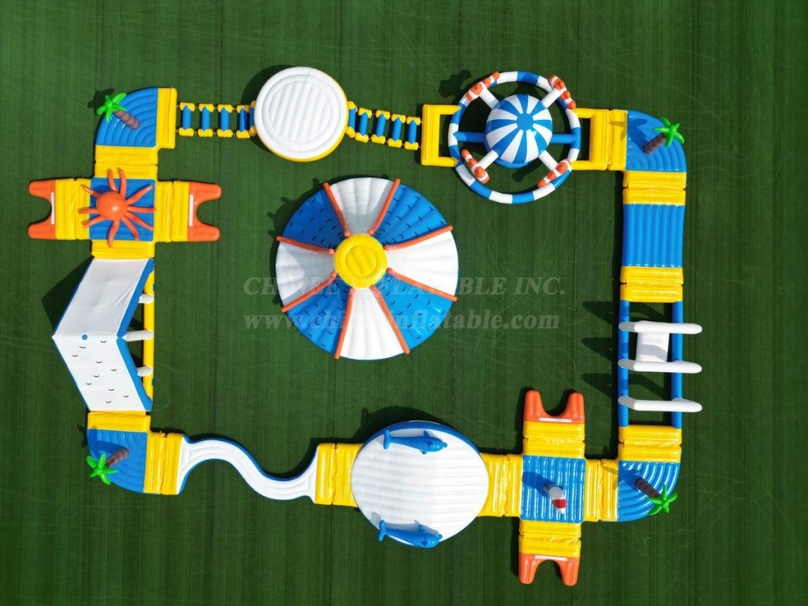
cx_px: 404
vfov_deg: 56.8
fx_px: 560
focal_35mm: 24
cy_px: 303
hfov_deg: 71.6
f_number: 1.7
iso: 110
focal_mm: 6.72
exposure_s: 1/5000
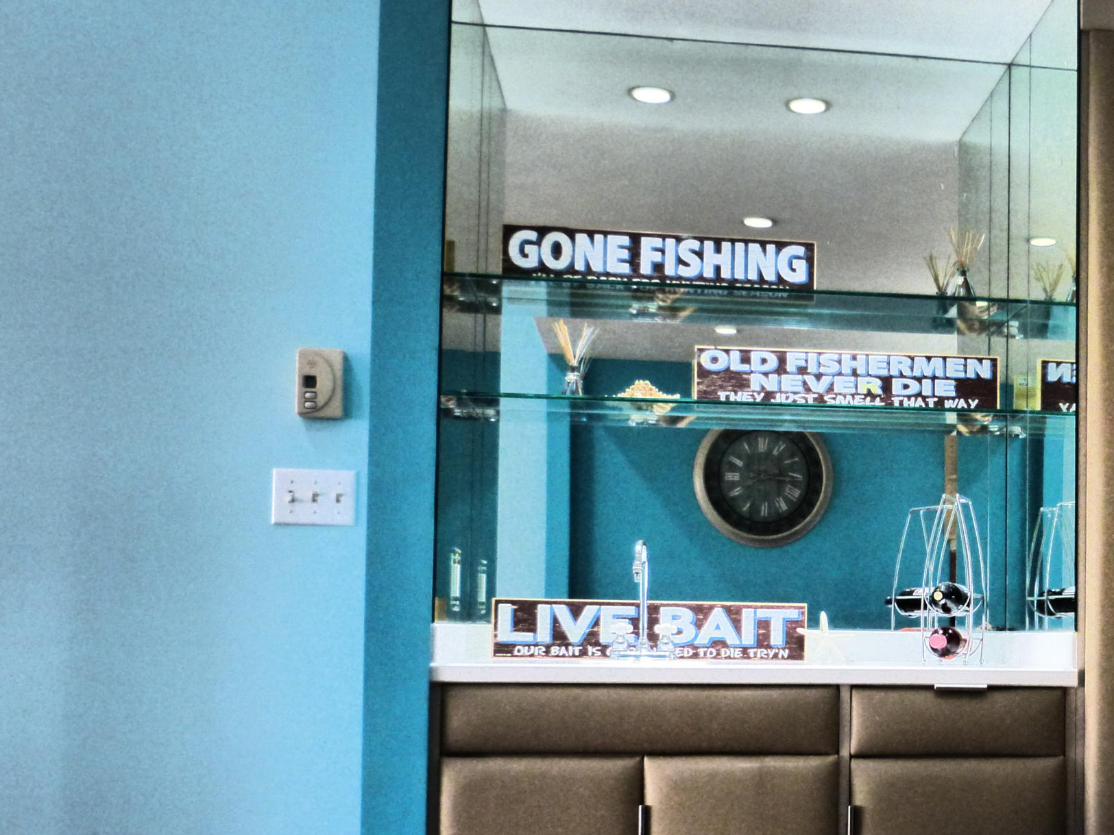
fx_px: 1545
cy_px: 578
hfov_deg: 37.5
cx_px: 965
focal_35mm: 48
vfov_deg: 30.0
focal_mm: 4.5
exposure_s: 1/20
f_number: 2.8
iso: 400
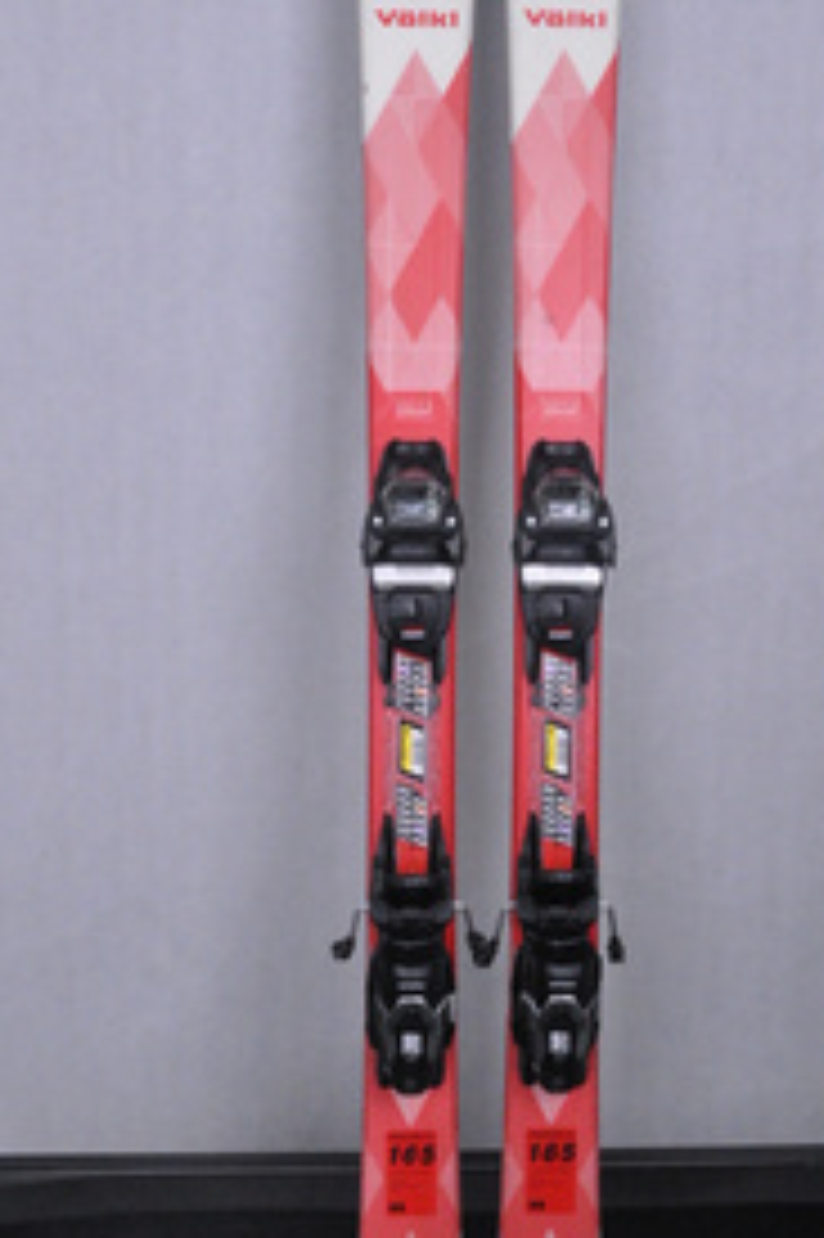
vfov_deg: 36.9
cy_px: 617
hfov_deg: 25.0
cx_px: 484
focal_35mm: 54
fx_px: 1856
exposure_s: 1/125
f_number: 9.5
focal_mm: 22
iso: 3200
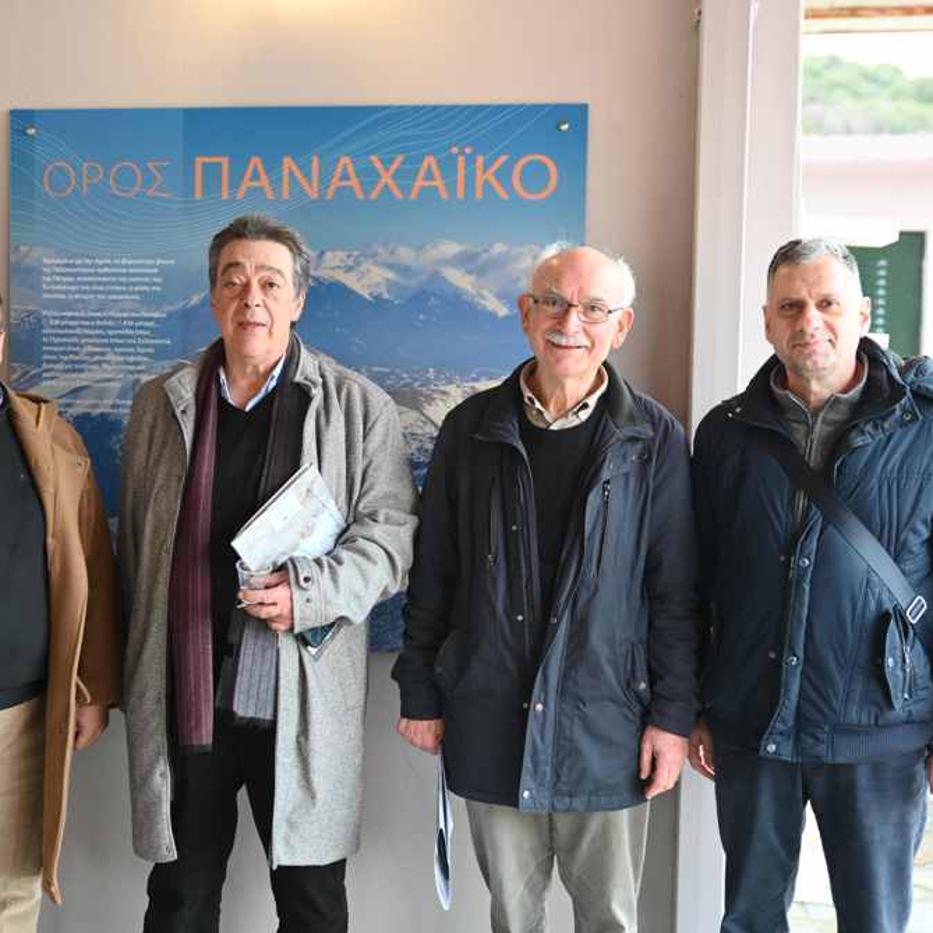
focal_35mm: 52
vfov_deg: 32.8
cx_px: 356
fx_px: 1586
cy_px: 472
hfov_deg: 32.6
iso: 800
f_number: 2.8
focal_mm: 40
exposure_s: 1/200
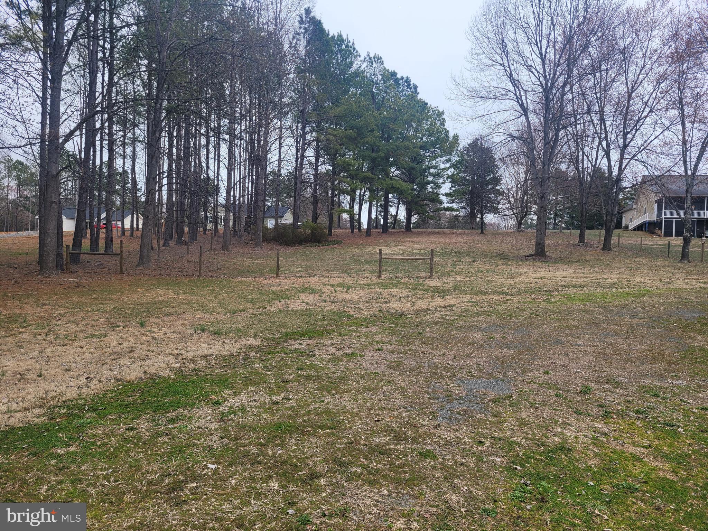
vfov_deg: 53.1
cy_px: 266
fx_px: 532
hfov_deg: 67.3
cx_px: 354
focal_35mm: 26
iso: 40
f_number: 1.8
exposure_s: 1/523
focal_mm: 5.4
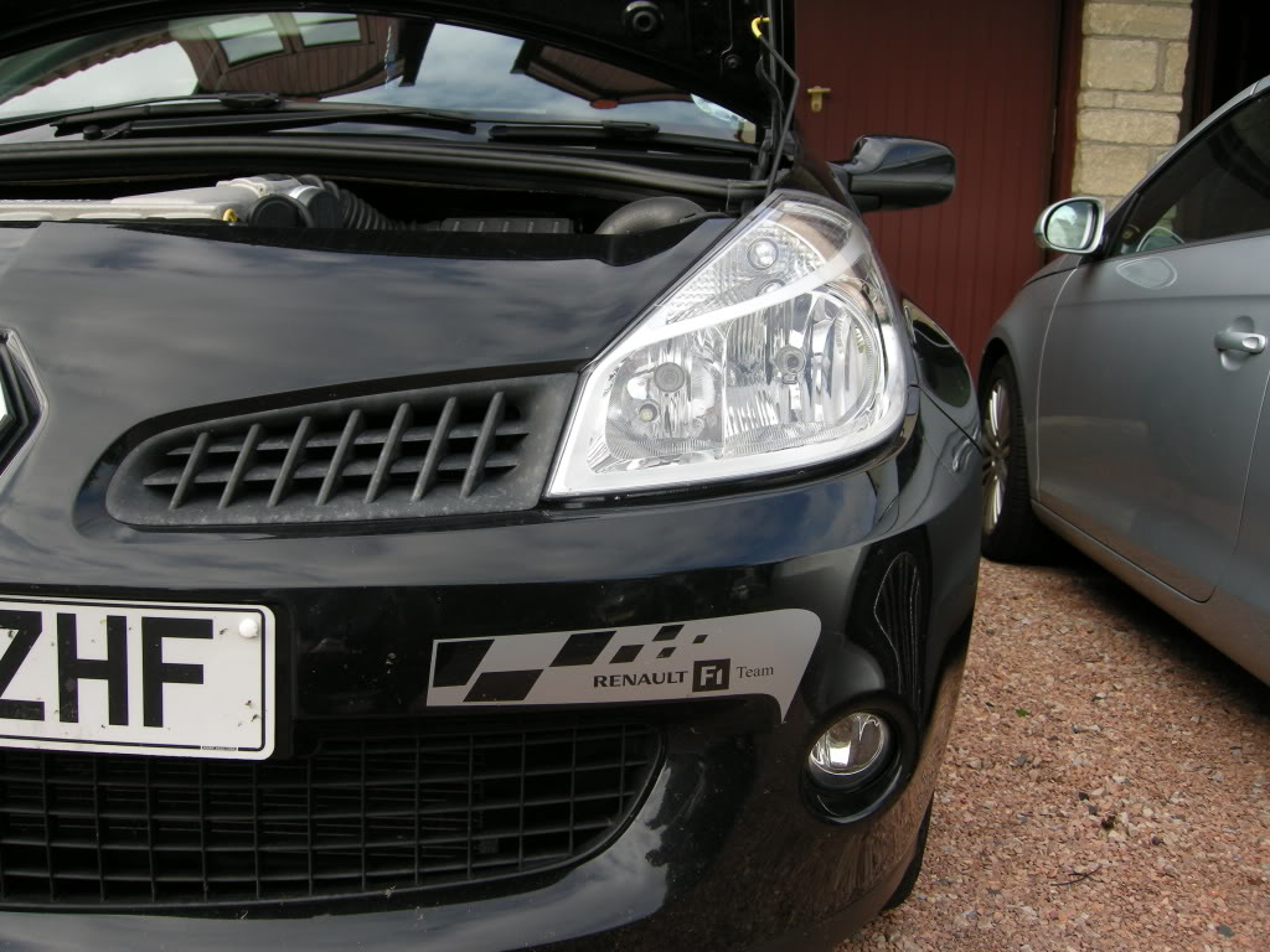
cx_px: 635
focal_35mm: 36
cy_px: 476
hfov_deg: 51.4
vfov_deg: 39.7
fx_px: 1321
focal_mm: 7.5
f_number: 3.8
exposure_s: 1/133
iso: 64
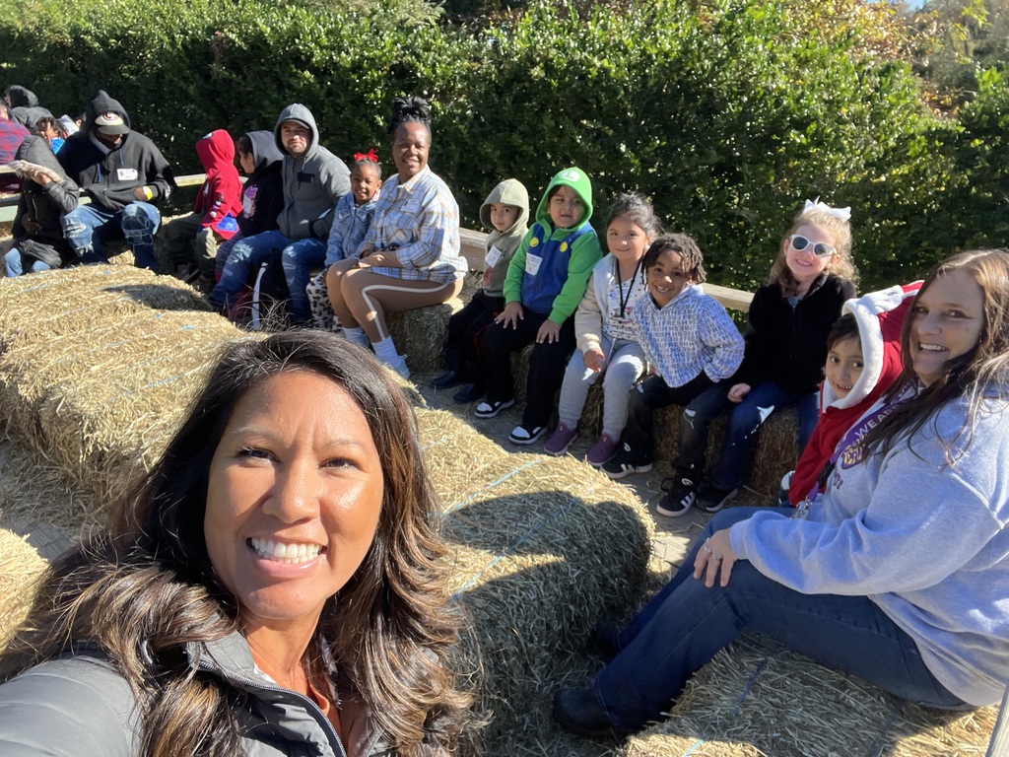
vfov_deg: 58.9
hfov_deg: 73.9
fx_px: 670
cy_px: 378
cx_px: 504
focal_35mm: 23
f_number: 2.2
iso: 32
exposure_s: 1/491
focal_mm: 2.71
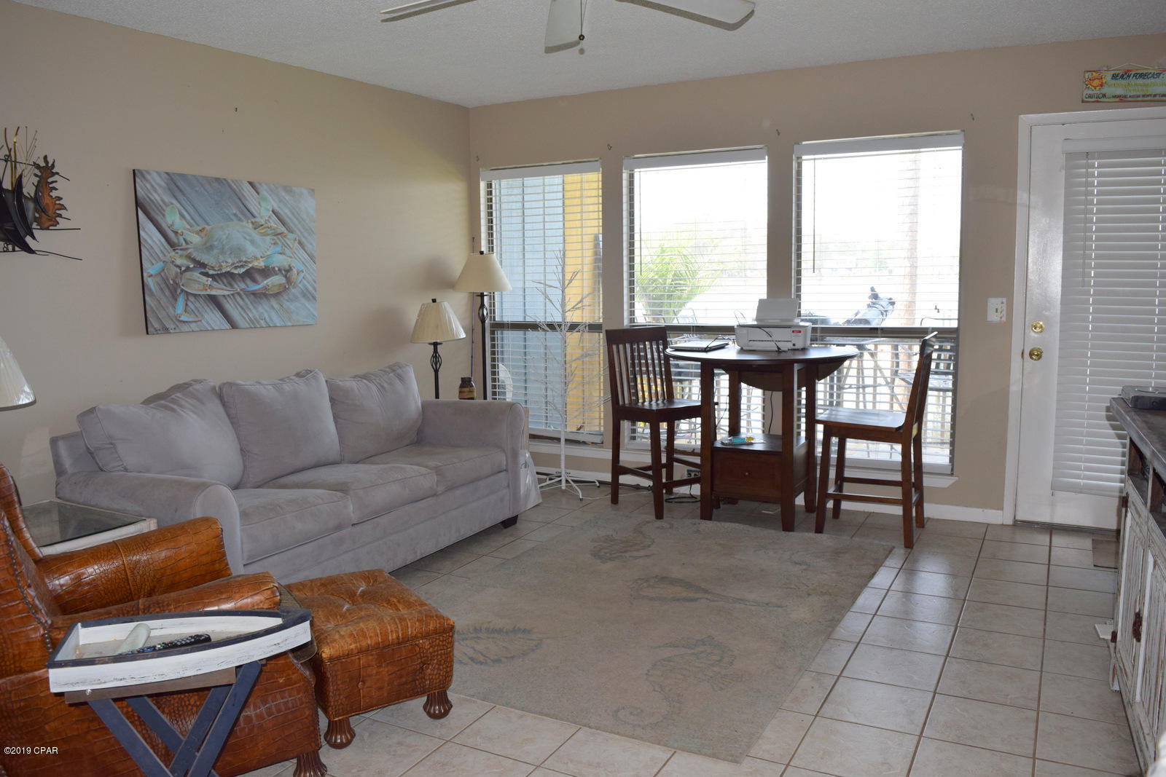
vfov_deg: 47.9
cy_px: 388
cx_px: 583
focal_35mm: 27
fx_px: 875
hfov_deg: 67.4
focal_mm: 18
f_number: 5.6
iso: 500
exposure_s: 1/125
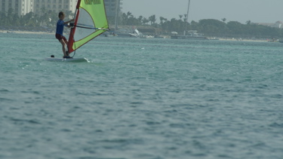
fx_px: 3385
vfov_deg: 2.7
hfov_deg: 4.8
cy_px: 52
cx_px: 93
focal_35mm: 451
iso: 100
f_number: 9
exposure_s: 1/400
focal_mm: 200
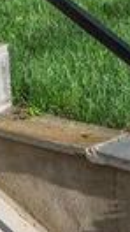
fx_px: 1051
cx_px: -416
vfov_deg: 10.2
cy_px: -392
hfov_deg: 5.9
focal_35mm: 171
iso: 200
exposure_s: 1/500
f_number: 9
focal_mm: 15
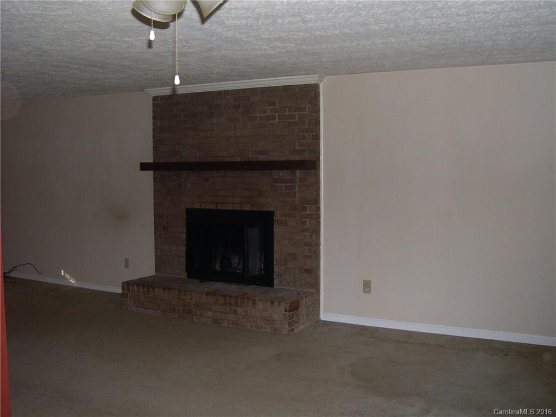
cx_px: 278
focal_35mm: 38
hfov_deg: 49.0
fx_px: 610
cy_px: 208
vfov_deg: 37.7
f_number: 2.8
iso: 259
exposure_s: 1/60
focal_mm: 8
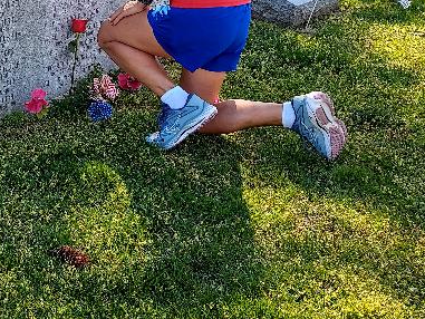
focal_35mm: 63
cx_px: -9
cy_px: 79
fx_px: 774
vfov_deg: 23.1
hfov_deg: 28.6
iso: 50
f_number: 1.8
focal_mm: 5.23
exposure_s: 1/410
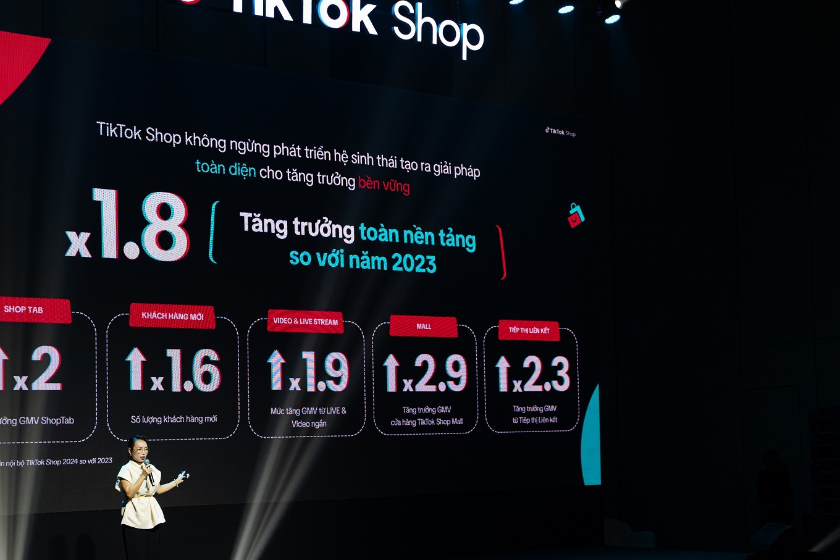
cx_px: 290
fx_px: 1050
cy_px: 273
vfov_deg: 29.9
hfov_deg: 43.1
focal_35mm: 45
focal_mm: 34
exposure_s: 1/125
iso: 400
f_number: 3.5
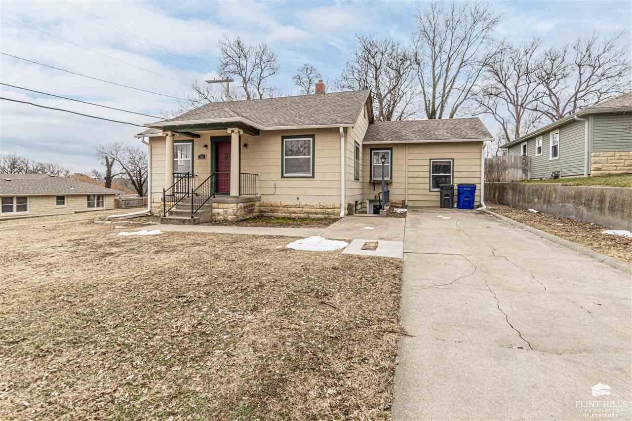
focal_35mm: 15
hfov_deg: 100.4
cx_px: 316
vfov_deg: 77.3
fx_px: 263
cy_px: 210
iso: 100
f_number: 7.1
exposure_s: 1/160
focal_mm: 10
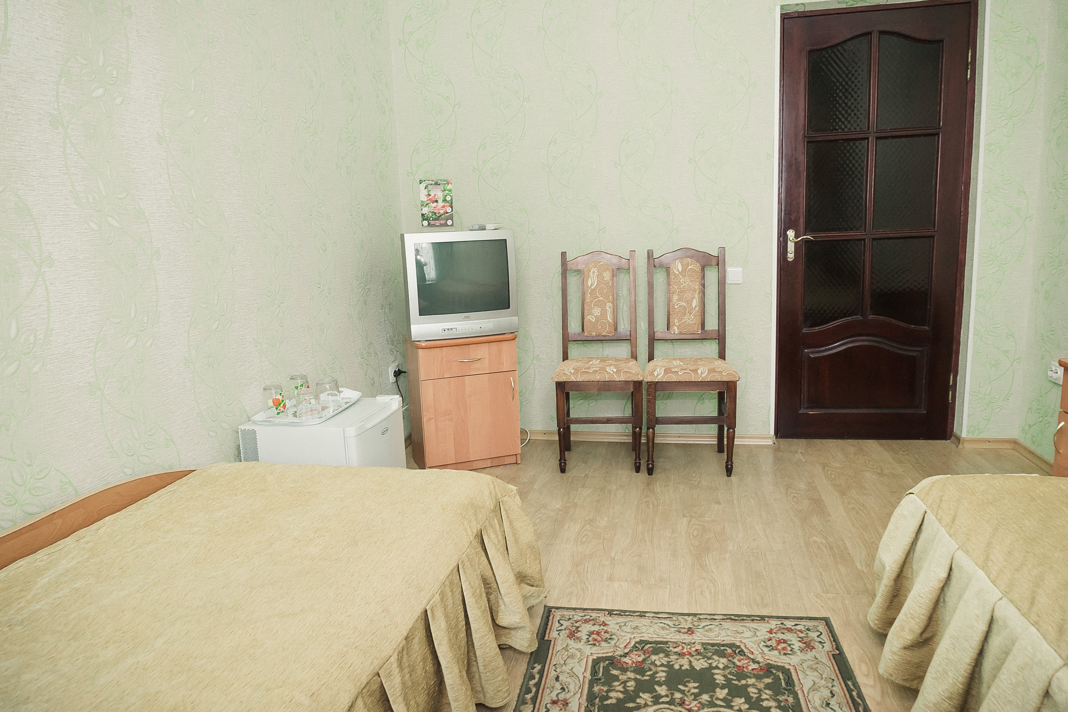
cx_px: 534
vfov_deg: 53.1
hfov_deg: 73.7
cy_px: 356
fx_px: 712
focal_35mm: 24
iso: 1600
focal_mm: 16
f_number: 5.6
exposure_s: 1/60
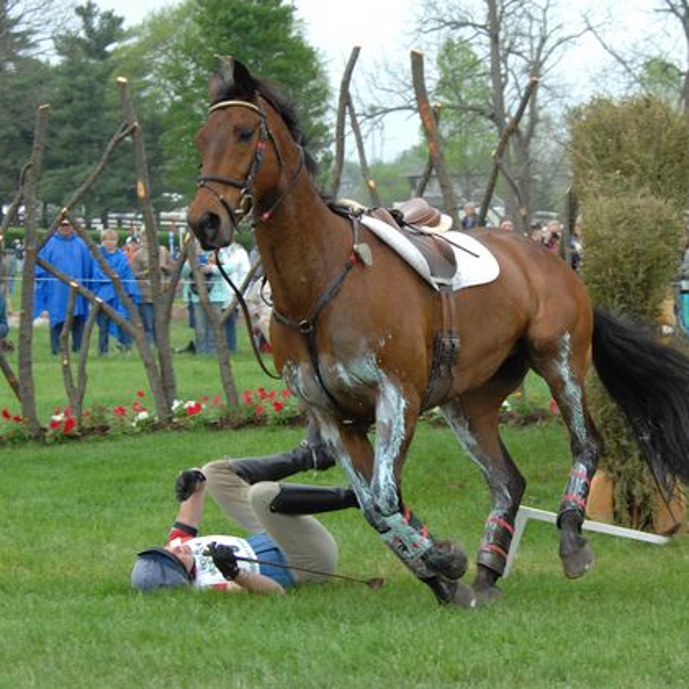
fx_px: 3490
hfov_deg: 11.3
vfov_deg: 11.3
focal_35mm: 155
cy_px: 344
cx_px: 444
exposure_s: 1/500
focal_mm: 80
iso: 500
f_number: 7.6
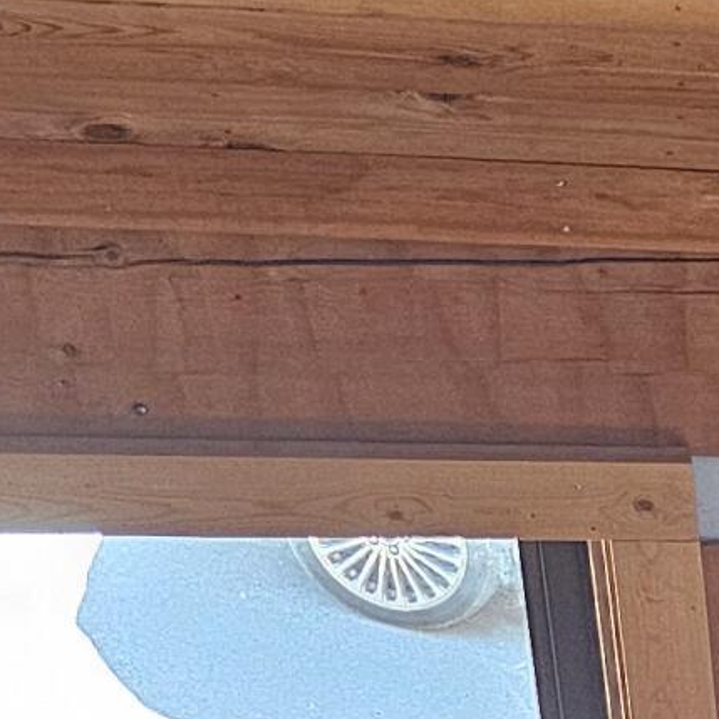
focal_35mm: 142
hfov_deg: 9.8
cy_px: 1602
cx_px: 2068
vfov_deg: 10.8
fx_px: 3337
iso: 640
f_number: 1.7
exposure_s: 1/170
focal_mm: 6.3
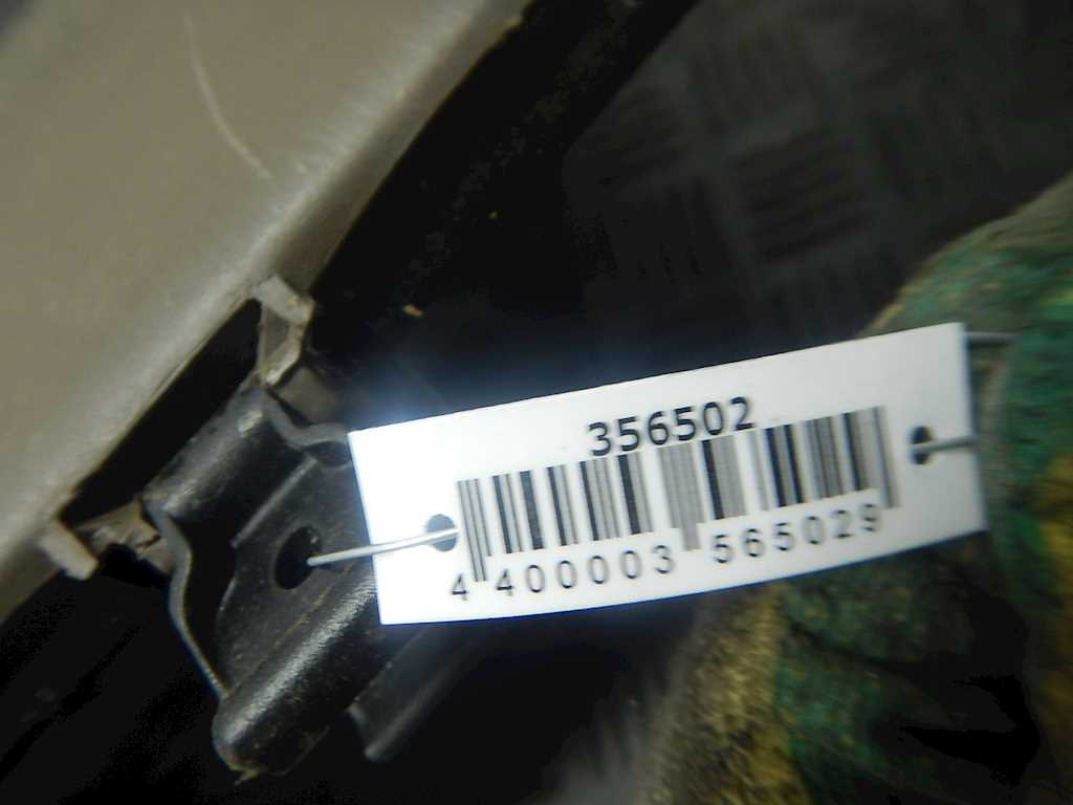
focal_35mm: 24
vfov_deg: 56.8
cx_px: 536
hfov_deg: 71.6
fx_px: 744
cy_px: 402
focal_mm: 4.3
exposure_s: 1/30
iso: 200
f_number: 2.8
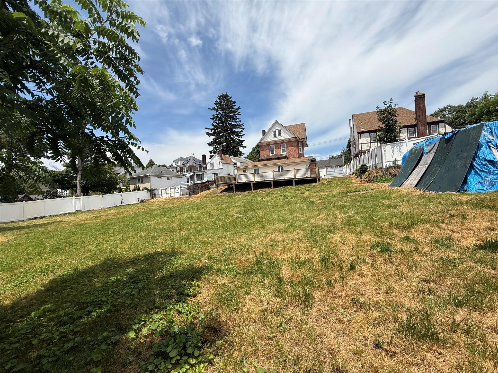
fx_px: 201
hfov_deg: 102.1
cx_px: 249
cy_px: 186
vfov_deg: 85.7
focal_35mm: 14
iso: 50
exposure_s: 1/2506
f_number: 2.2
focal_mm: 2.22
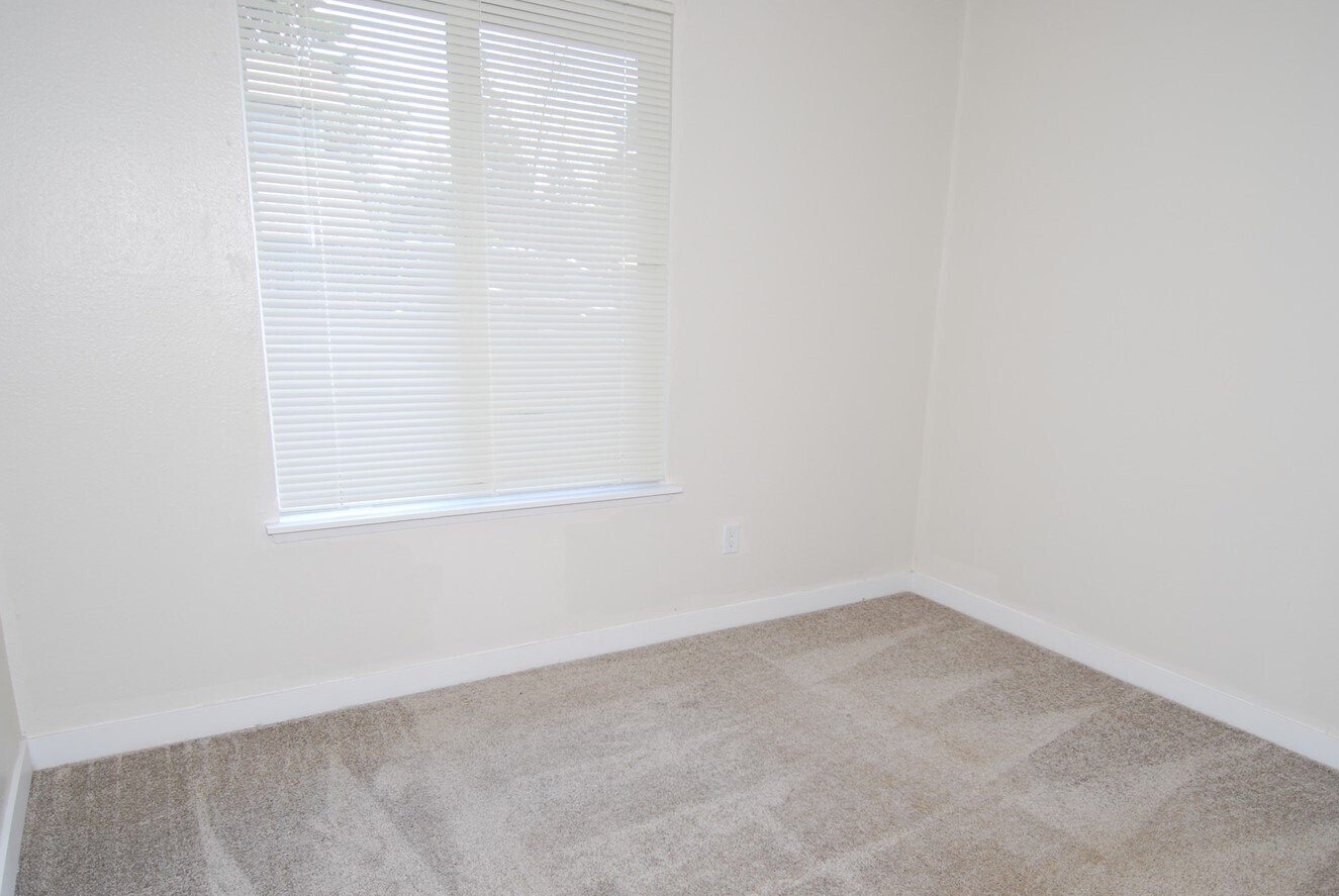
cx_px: 734
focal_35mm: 23
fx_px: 856
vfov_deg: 55.0
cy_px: 522
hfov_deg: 75.8
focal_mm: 12
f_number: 4
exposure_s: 1/60
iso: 200
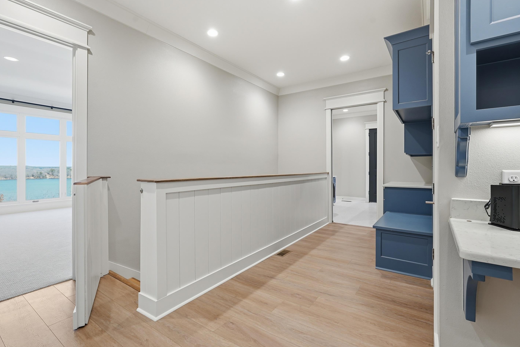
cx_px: 249
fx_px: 246
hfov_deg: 93.2
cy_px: 168
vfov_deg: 70.4
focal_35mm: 17
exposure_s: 1/50
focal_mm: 16
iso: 250
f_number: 9
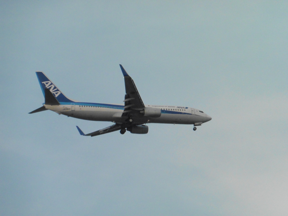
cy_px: 108
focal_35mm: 336
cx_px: 144
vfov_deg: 4.4
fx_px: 2795
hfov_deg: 5.9
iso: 800
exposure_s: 1/2000
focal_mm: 60
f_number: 6.3
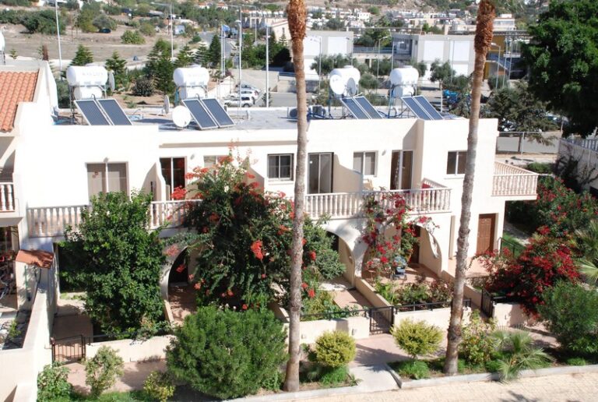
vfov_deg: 29.1
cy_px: 201
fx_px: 774
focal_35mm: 46
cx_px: 299
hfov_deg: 42.2
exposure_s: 1/800
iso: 1000
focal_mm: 31
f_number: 14
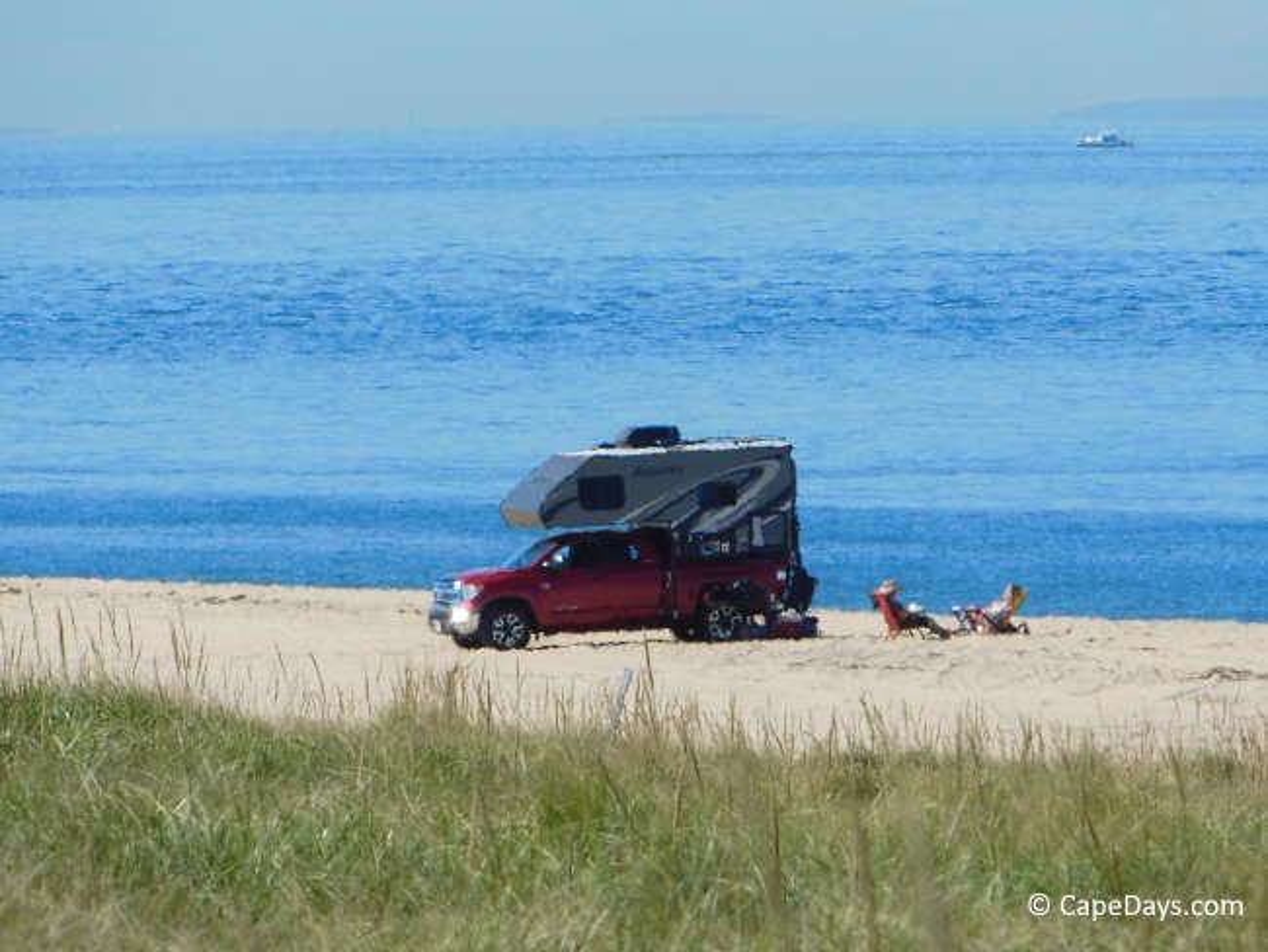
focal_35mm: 748
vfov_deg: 2.0
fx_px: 27410
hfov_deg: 2.7
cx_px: 634
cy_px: 476
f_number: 6.4
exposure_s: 1/500
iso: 125
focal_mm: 132.8
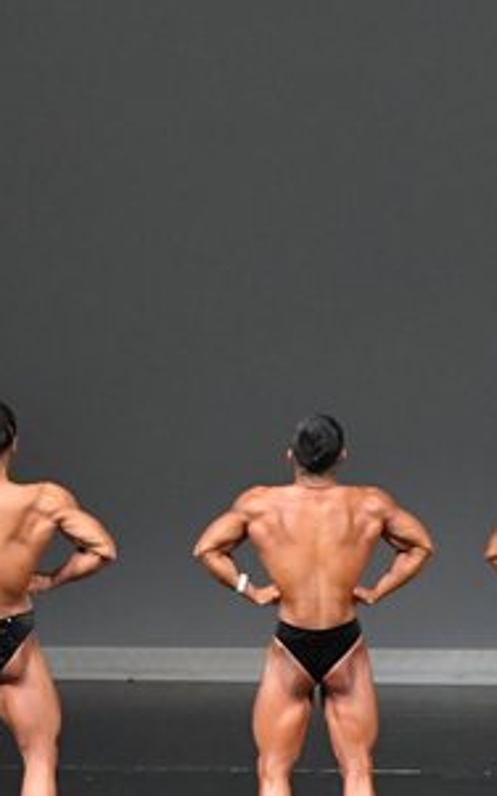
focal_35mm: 394
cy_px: 550
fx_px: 8543
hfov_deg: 3.3
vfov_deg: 5.3
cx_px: 683
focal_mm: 100
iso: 5000
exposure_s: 1/400
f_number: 5.6
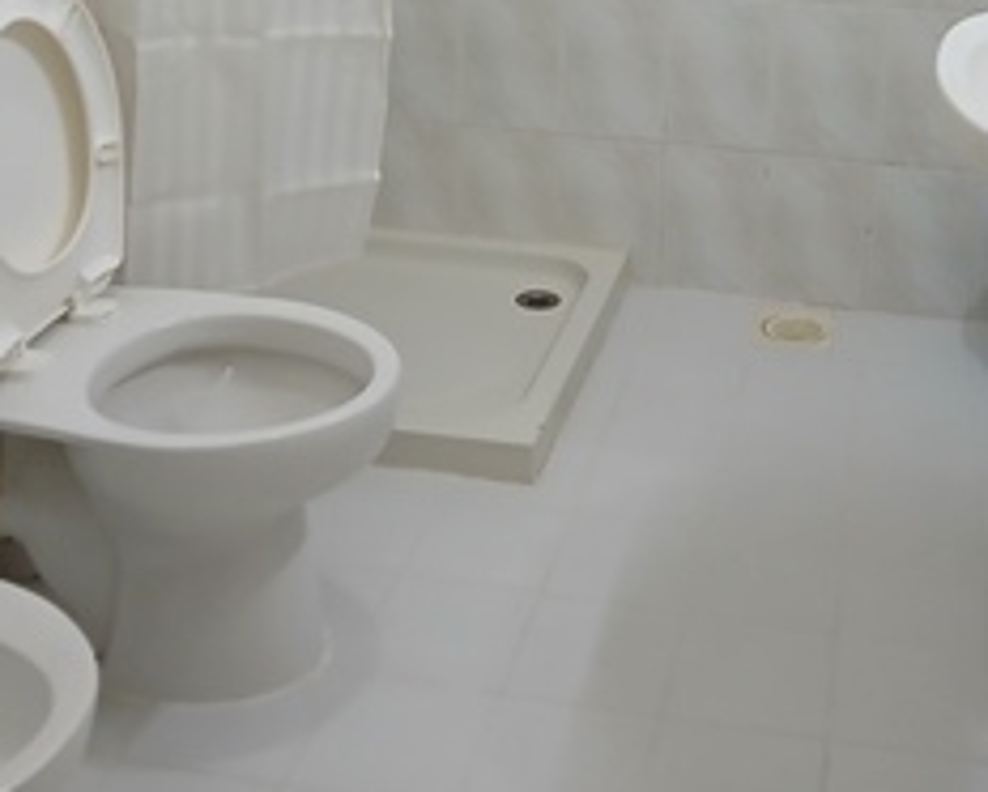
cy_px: 109
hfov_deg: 36.9
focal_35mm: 50
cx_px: 666
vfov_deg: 29.3
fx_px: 1463
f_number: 1.8
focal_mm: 3.98
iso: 320
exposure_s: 1/50
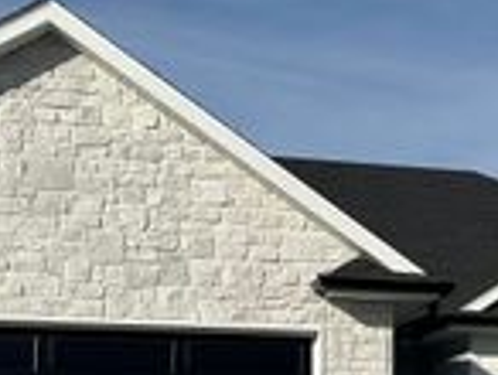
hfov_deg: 23.3
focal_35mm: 82
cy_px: 343
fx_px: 1182
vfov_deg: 17.7
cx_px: 430
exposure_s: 1/10753
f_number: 1.78
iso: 80
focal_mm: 6.86
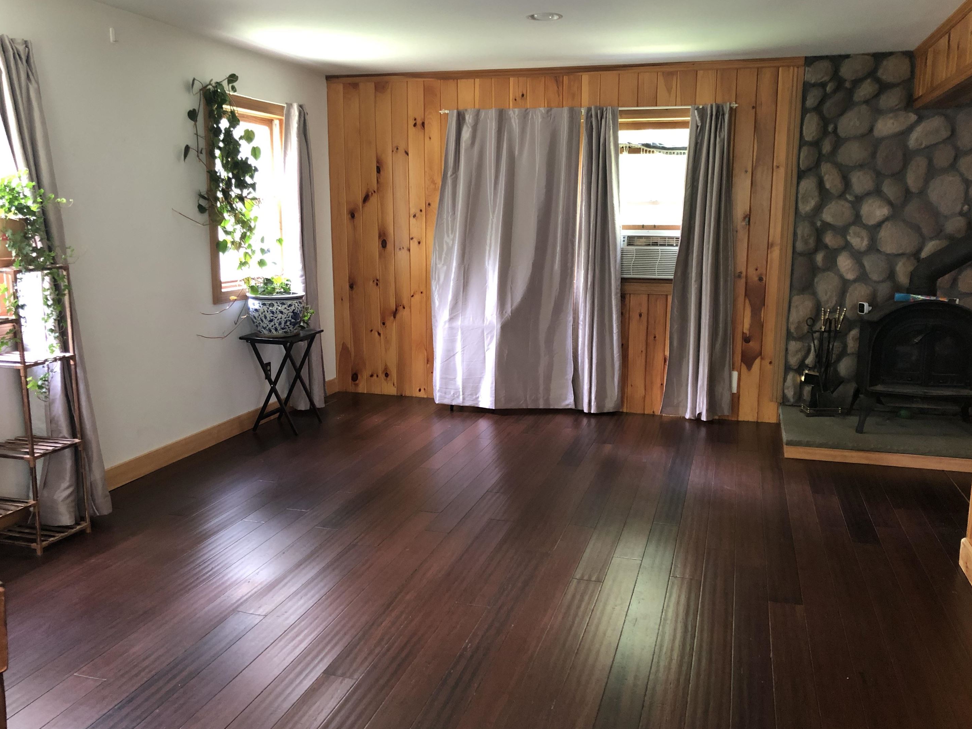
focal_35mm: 30
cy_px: 363
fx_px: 842
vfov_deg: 46.8
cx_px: 486
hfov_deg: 60.0
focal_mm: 4
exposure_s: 1/15
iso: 80
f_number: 1.8
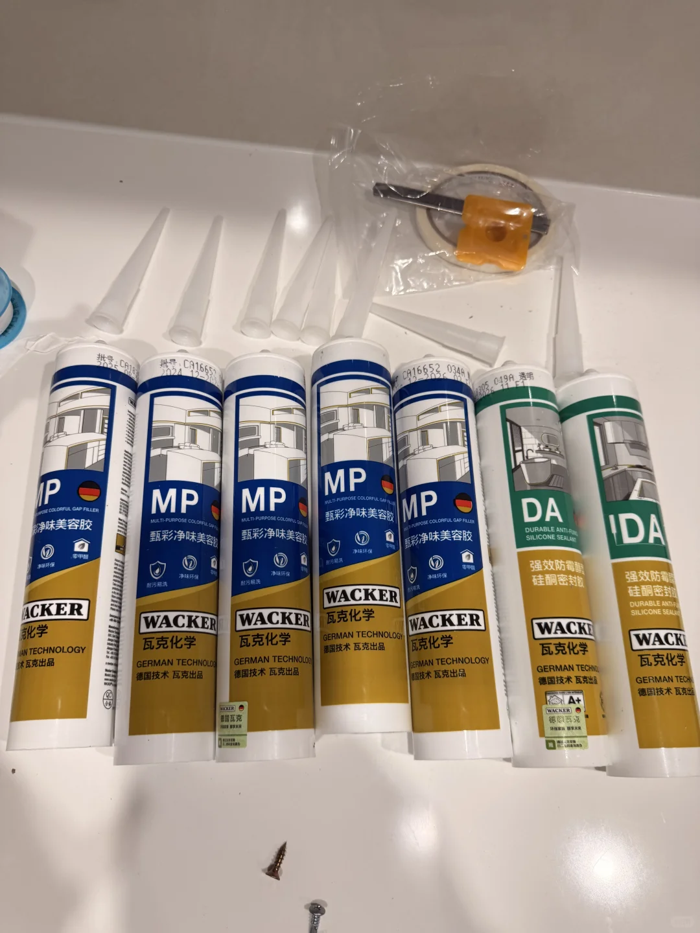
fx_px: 647
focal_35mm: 24
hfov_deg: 56.8
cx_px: 350
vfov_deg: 71.6
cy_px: 466
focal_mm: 6.76
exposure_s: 1/100
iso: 125
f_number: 1.78
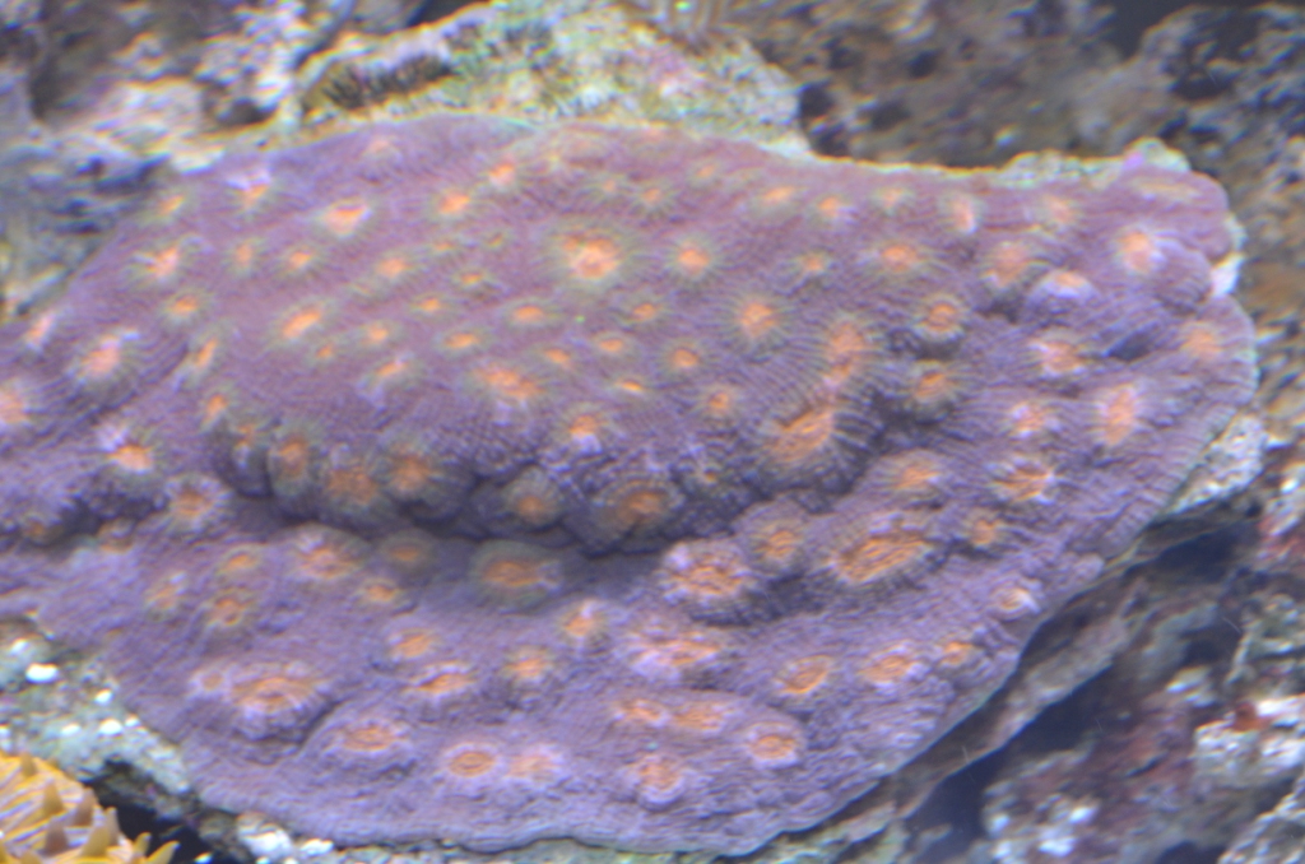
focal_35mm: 135
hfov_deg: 15.2
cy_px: 432
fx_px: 4883
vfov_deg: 10.1
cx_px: 652
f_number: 8
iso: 800
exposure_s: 1/20
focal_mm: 90
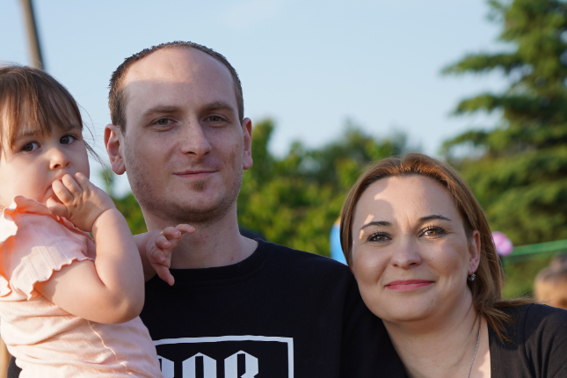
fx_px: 2126
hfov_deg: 15.2
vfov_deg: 10.1
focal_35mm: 135
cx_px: 257
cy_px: 371
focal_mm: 67
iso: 100
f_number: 4.5
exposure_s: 1/320
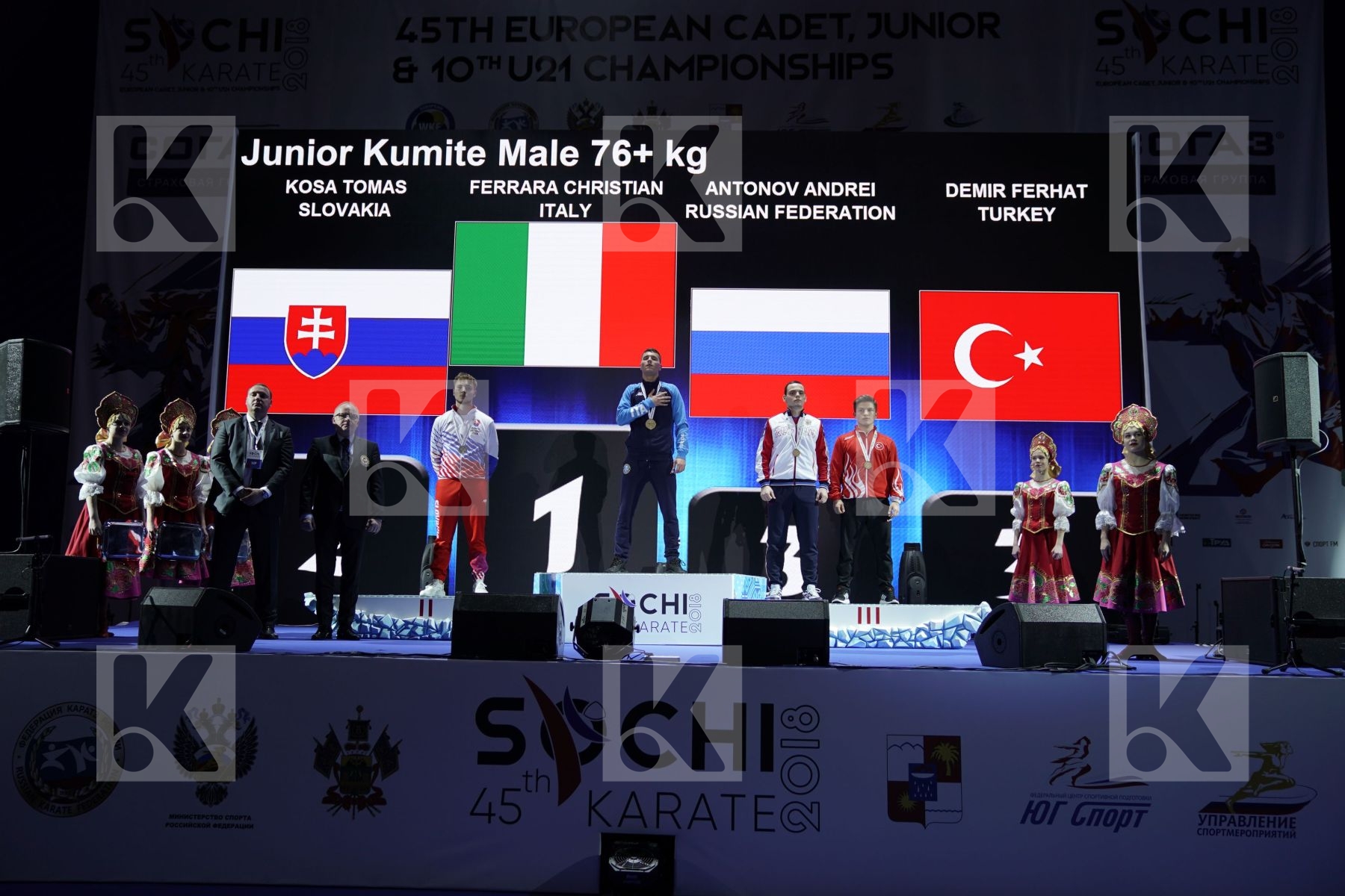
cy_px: 448
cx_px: 672
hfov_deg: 60.3
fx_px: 1158
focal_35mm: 31
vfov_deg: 42.3
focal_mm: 31
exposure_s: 1/125
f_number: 2.8
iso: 200
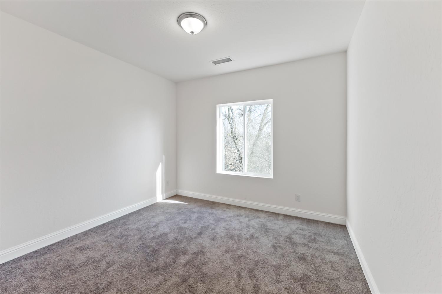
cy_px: 147
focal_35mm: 14
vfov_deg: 81.2
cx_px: 221
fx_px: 172
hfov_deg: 104.3
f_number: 4
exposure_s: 1/160
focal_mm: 14
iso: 250
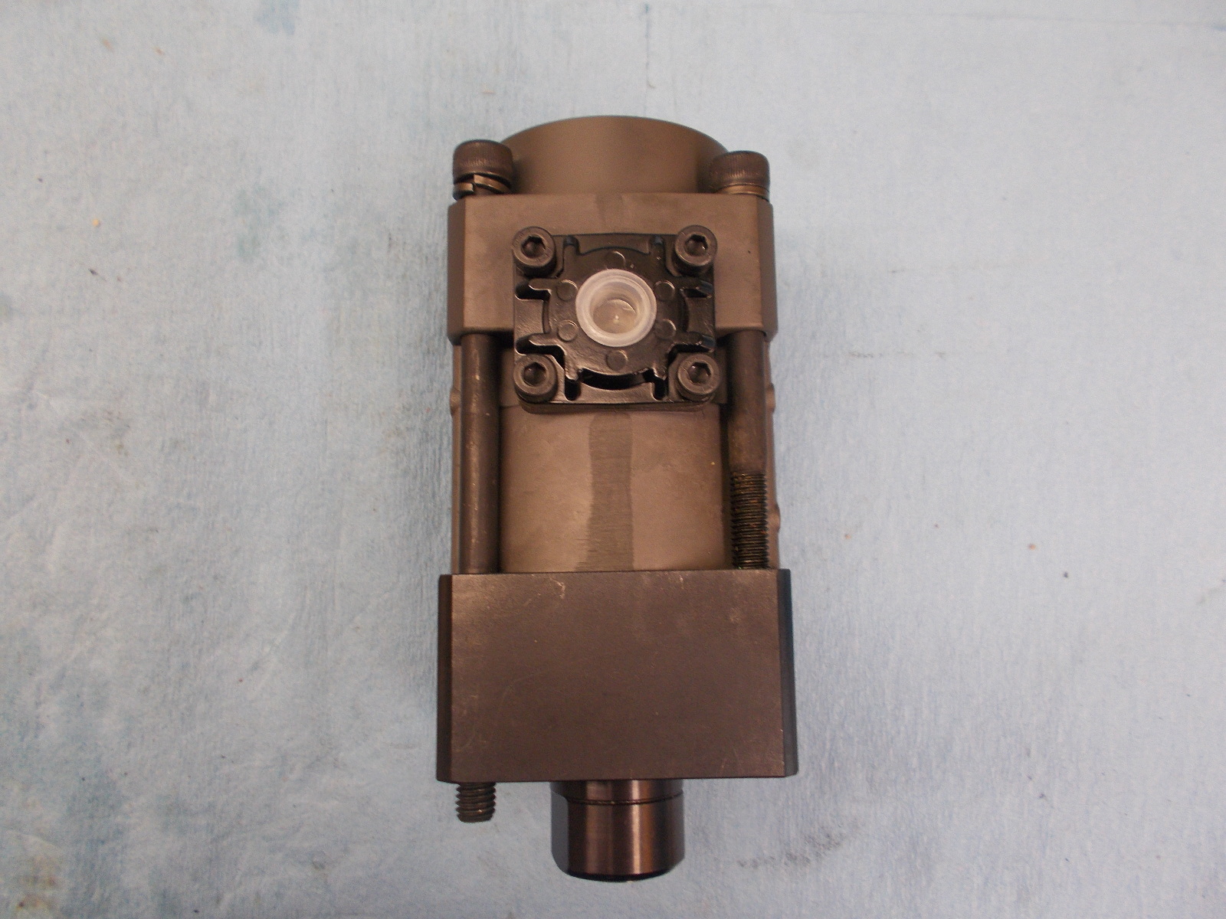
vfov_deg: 53.1
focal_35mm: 26
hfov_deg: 67.3
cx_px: 613
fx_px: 921
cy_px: 460
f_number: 3.2
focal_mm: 4.6
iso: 125
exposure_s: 1/25
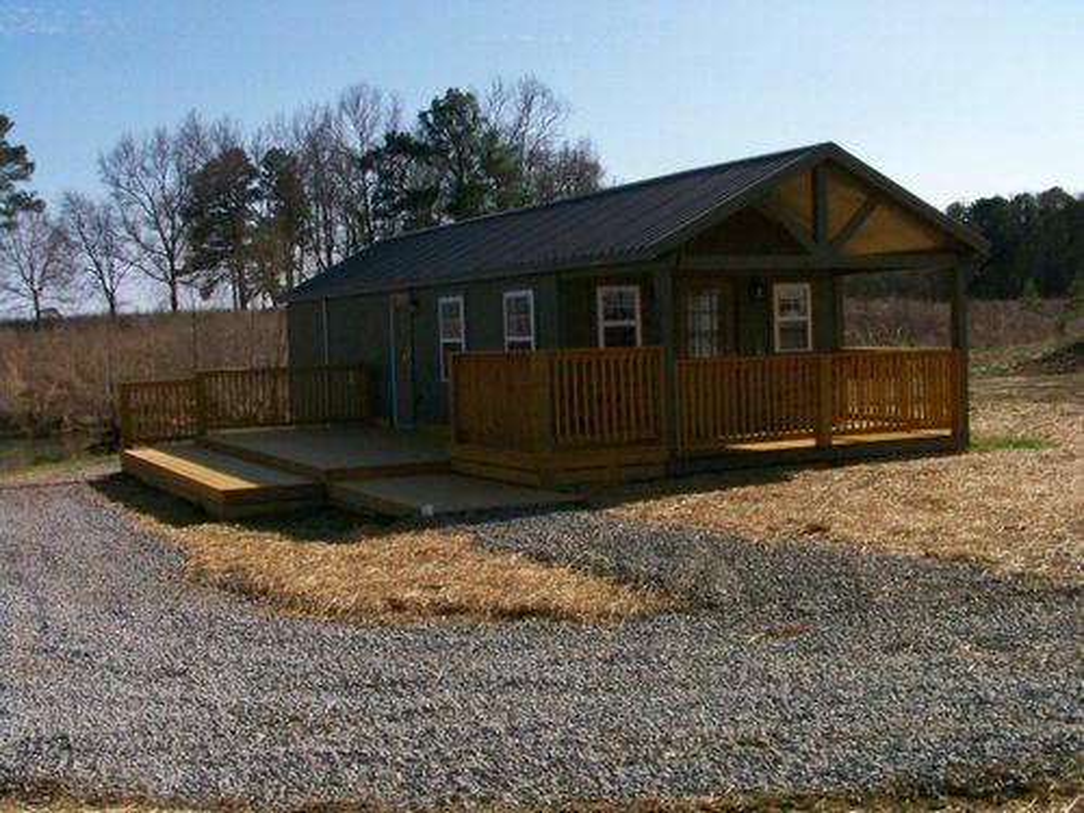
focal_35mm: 41
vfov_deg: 35.1
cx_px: 542
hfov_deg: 45.8
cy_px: 406
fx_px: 1284
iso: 400
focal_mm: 7.6
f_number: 5.6
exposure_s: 1/2000
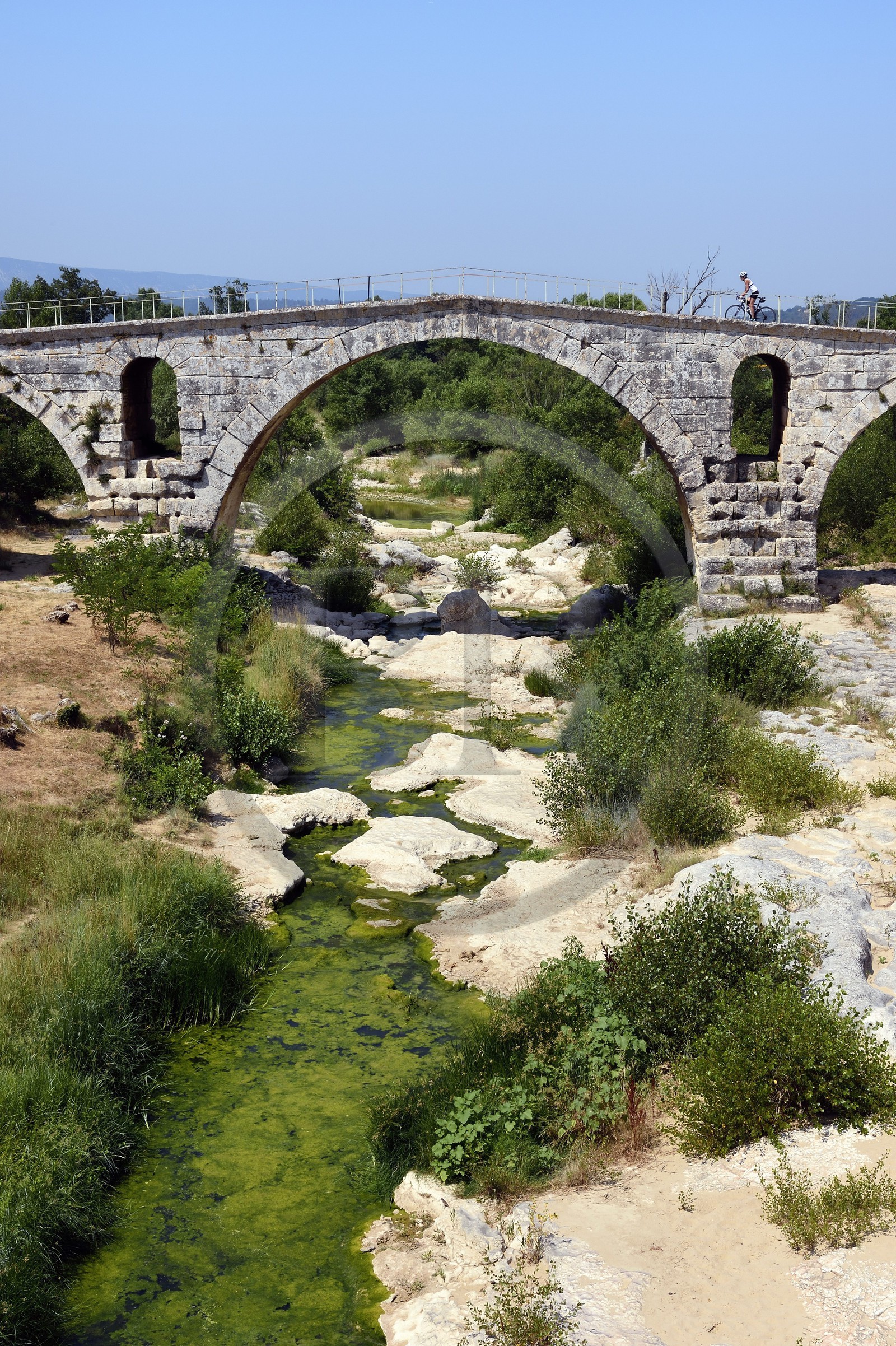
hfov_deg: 27.0
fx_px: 1868
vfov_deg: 39.6
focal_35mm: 50
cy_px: 673
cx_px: 448
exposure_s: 1/250
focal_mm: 50
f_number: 14
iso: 200
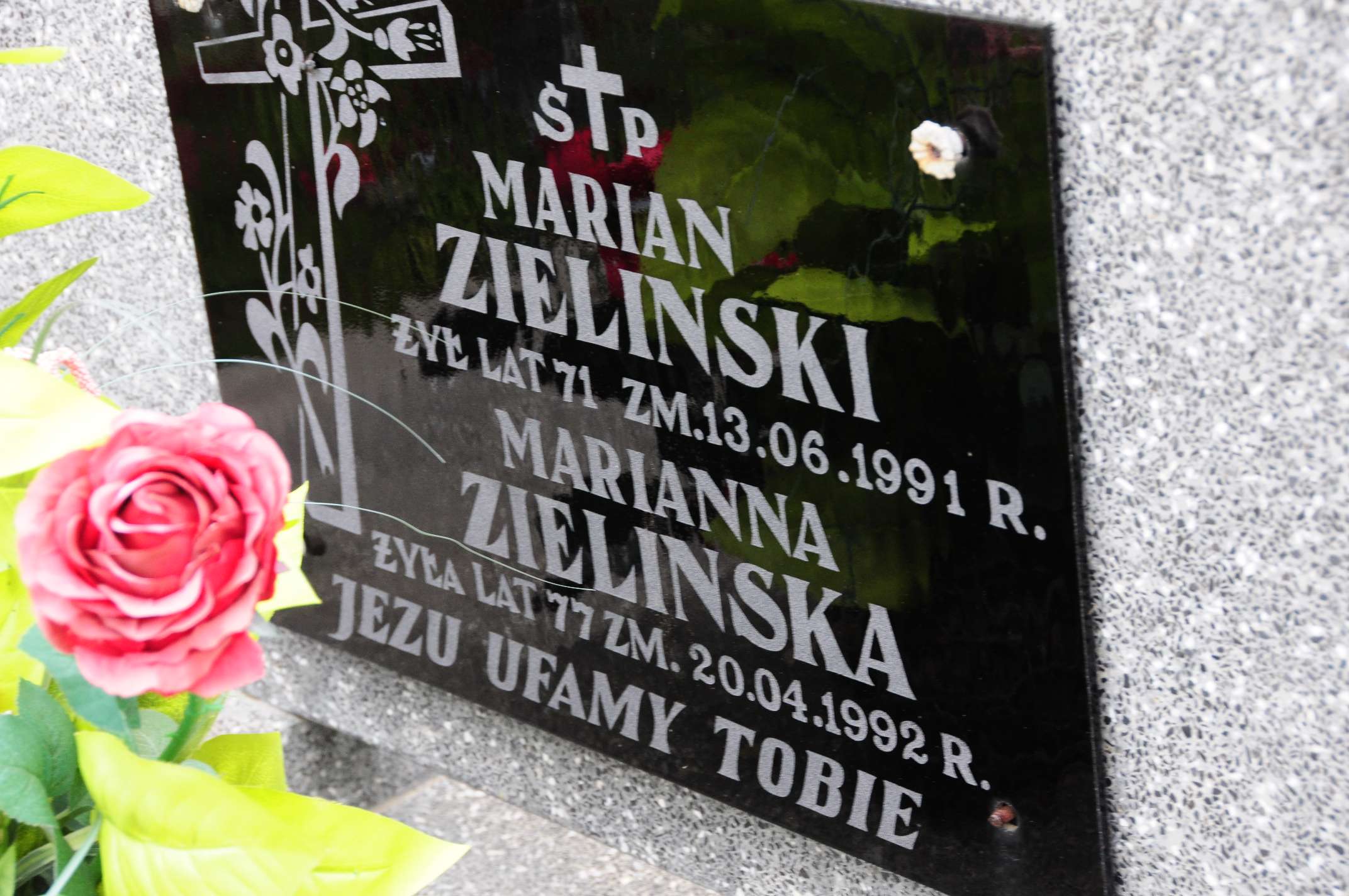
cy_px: 448
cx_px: 674
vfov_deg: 14.7
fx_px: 3481
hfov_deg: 21.9
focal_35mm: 93
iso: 640
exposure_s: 1/125
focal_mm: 62
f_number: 7.1
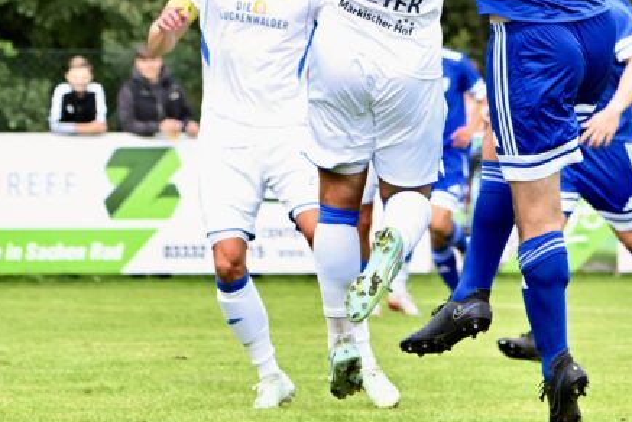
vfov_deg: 3.4
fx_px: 7202
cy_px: -18
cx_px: 568
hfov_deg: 5.0
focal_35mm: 410
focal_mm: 175
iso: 2500
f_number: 5.6
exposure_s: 1/1600
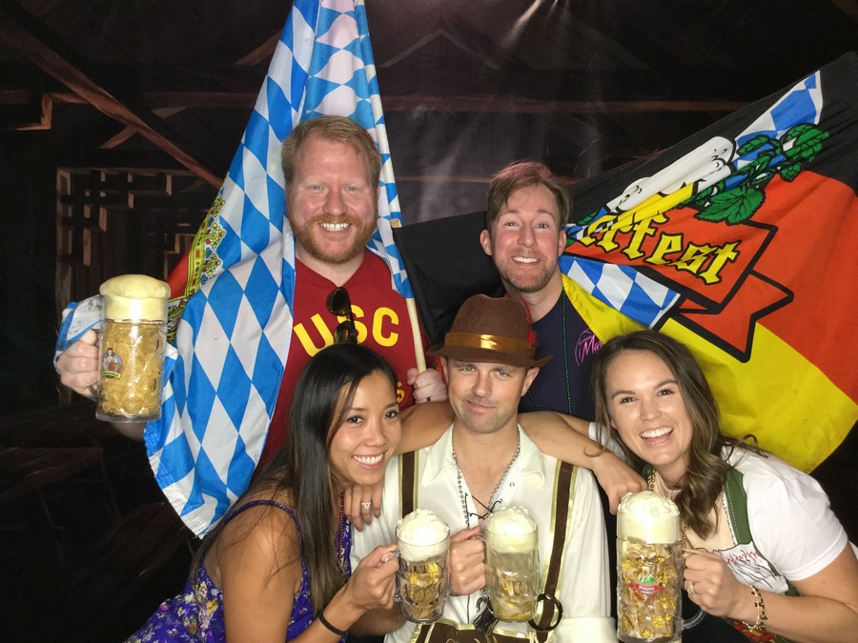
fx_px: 768
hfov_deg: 58.4
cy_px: 322
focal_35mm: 31
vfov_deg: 45.4
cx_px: 429
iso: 64
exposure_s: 1/30
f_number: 2.4
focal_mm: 3.3
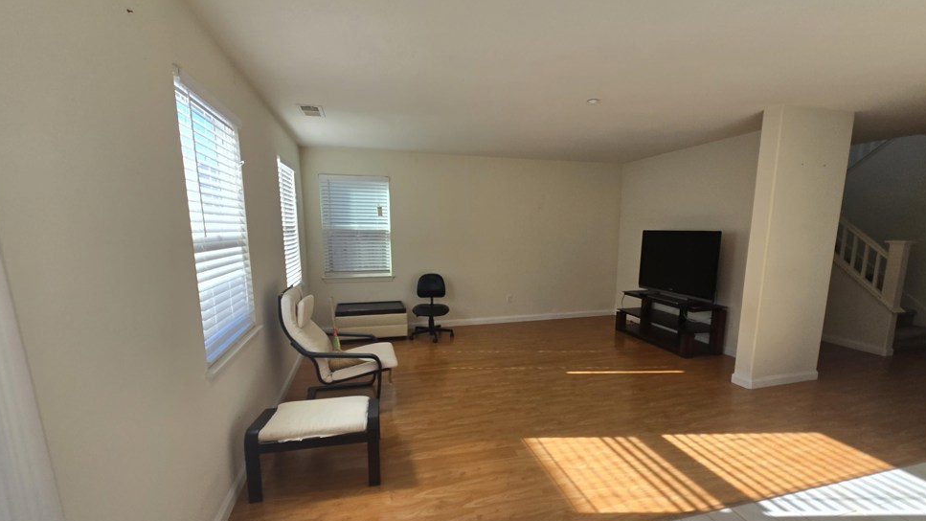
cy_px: 290
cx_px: 480
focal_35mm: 15
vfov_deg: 70.3
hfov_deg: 103.0
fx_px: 368
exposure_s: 1/238
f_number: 2.2
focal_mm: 2.2
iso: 50
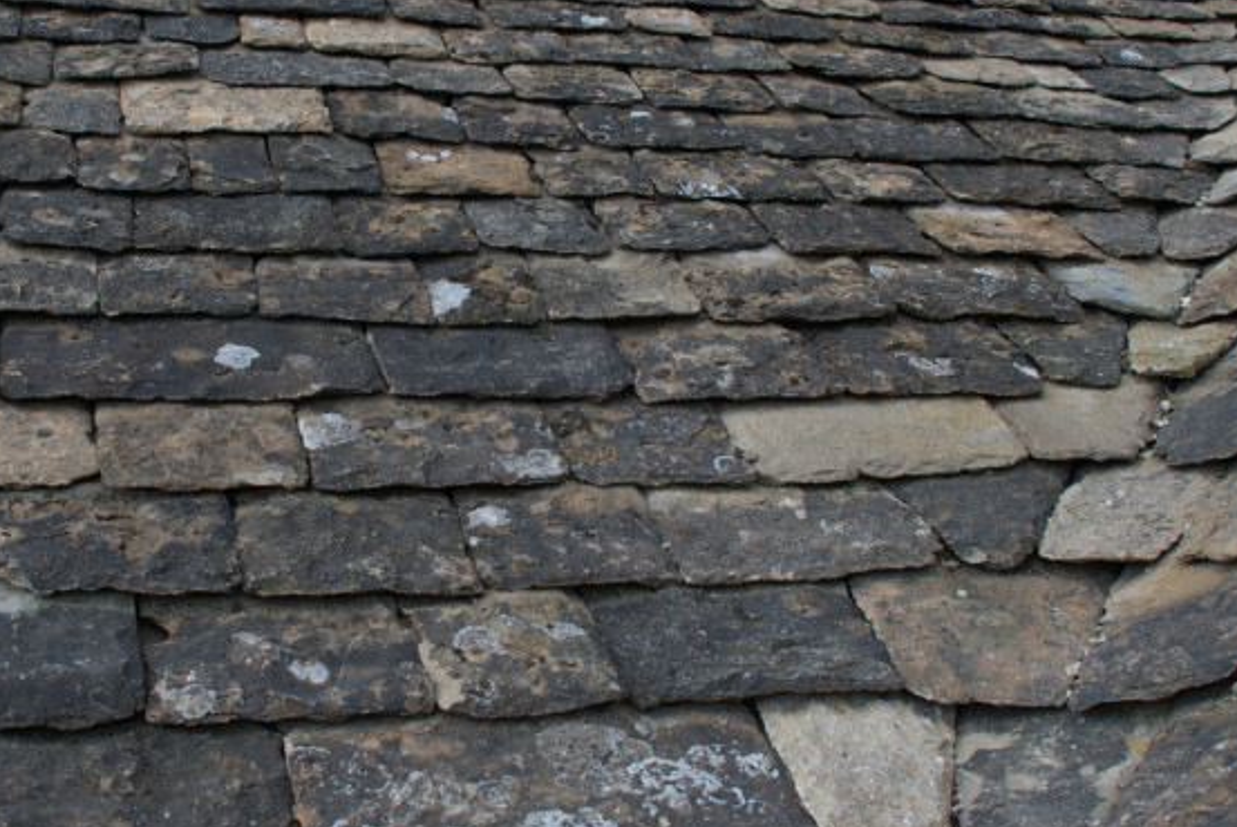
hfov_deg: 39.3
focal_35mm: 50
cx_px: 476
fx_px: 1720
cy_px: 391
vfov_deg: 27.1
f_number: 5.6
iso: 100
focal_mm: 18
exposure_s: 1/125
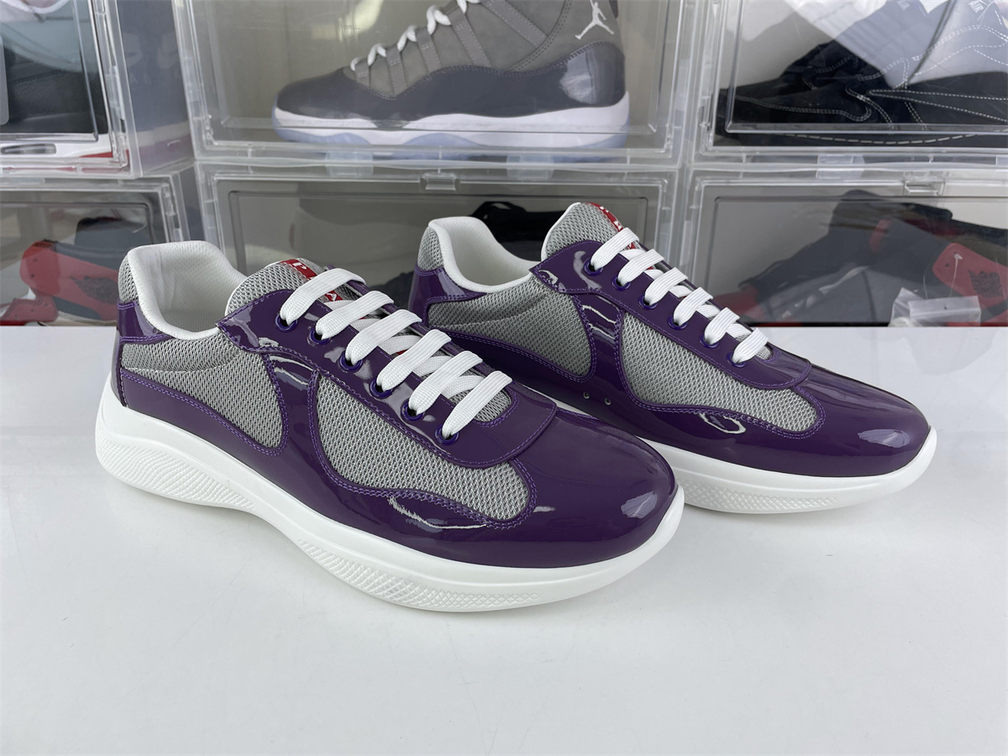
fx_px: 757
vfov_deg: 53.1
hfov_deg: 67.3
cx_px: 504
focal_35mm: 26
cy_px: 378
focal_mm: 4.2
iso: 32
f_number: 1.6
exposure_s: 1/234
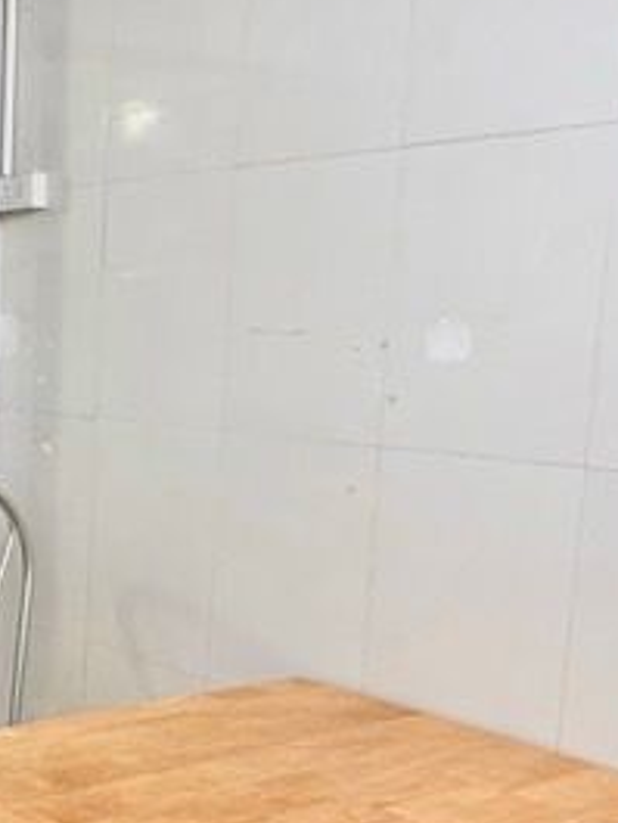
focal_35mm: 54
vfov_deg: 35.4
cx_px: -236
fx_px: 1284
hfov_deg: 23.2
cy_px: 497
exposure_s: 1/100
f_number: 2.2
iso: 160
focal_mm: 2.22
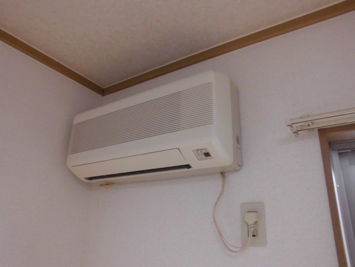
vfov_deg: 53.1
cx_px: 178
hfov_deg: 67.3
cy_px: 134
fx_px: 267
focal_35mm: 26
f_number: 3.5
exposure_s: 1/60
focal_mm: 4.6
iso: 400
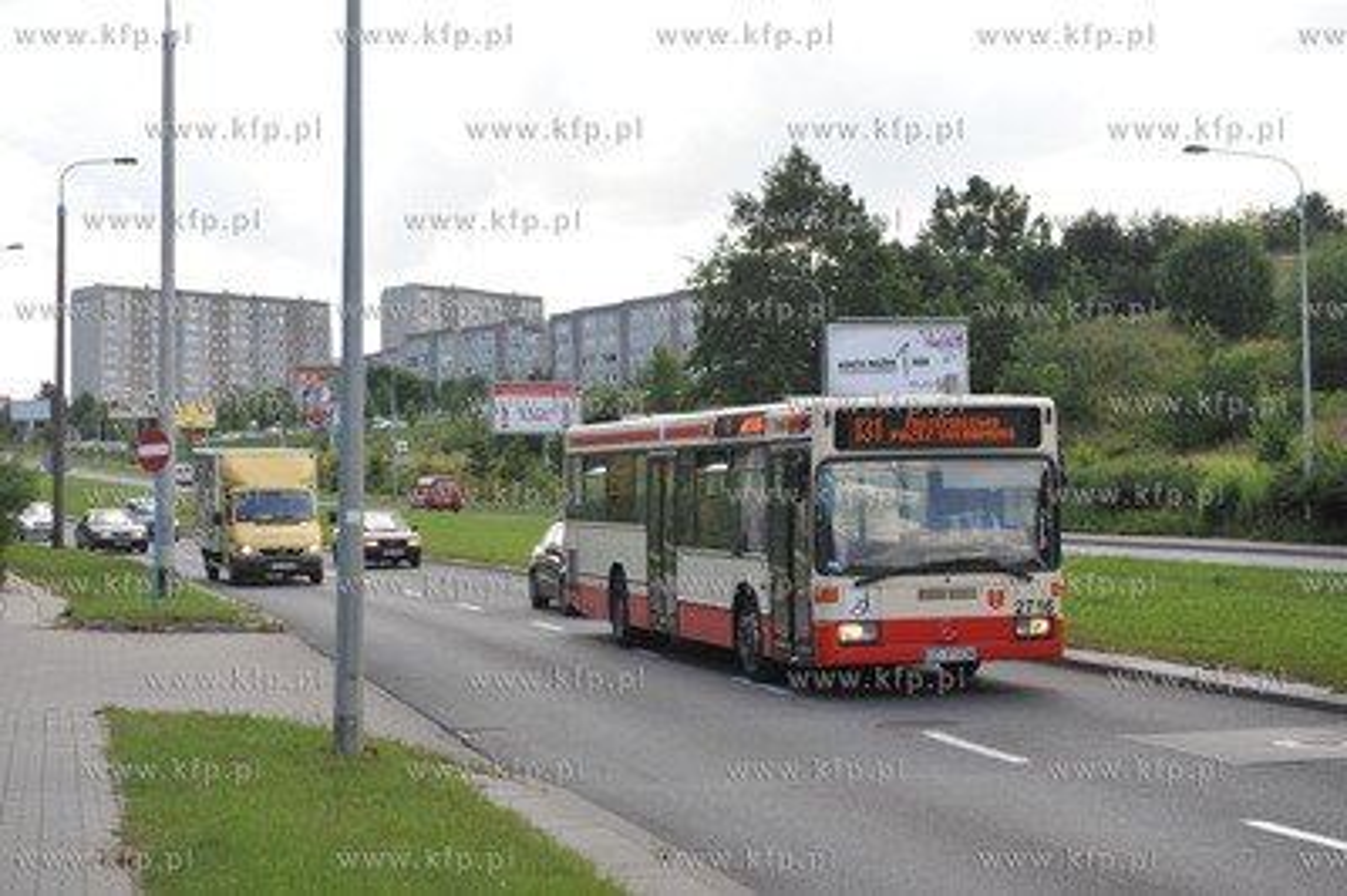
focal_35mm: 70
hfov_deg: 28.9
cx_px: 674
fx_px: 2617
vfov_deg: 19.4
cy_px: 448
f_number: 6.3
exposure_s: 1/800
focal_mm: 70
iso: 400
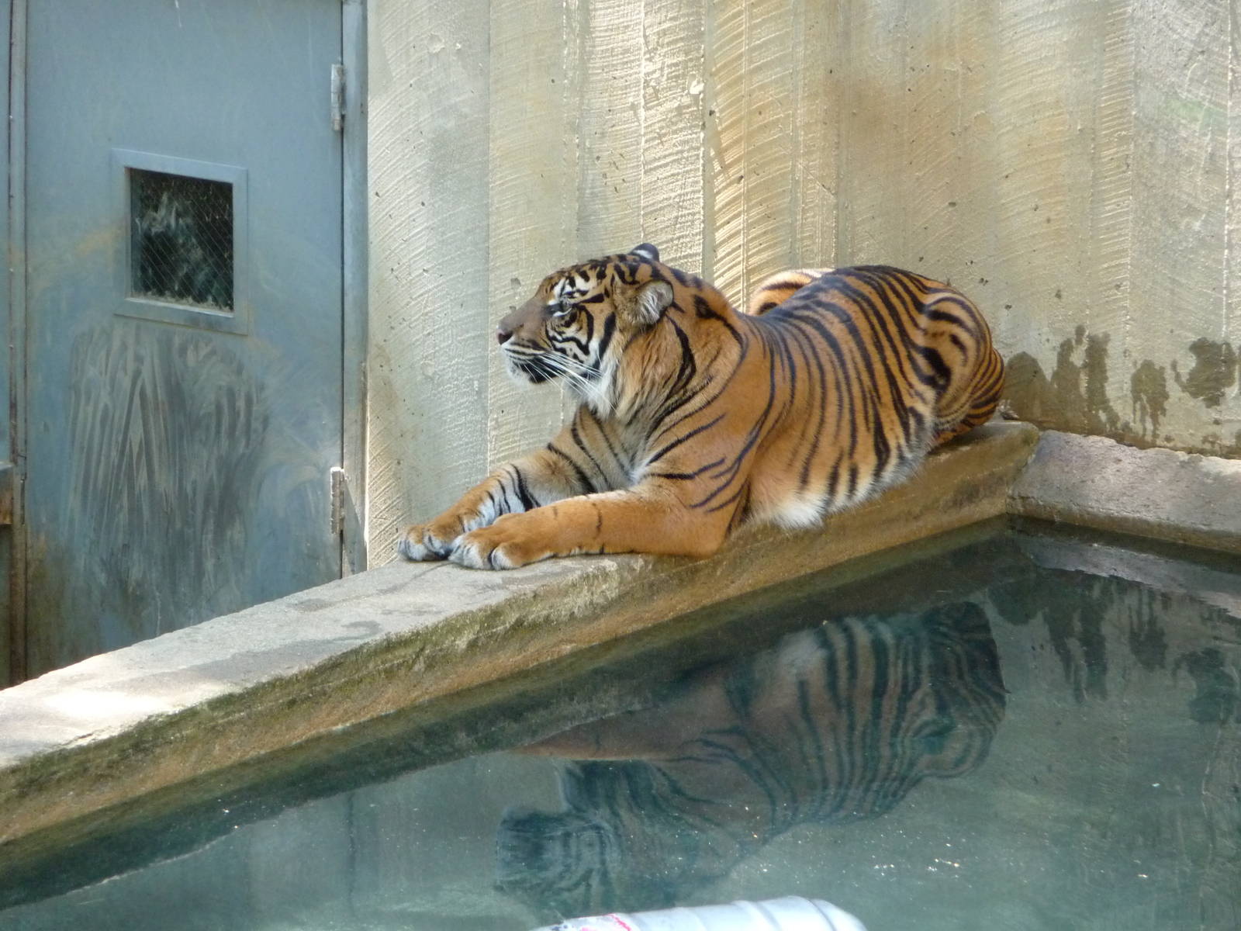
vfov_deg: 5.3
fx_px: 10038
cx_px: 620
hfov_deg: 7.1
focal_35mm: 280
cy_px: 466
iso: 400
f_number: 4.9
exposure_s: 1/100
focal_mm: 47
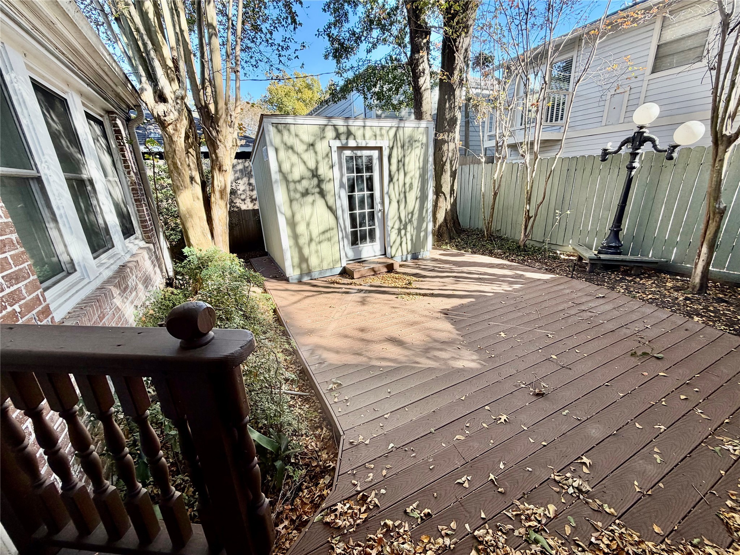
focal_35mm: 14
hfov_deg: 102.1
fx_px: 299
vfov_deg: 85.7
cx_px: 370
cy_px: 278
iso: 40
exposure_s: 1/181
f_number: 2.2
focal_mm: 2.22
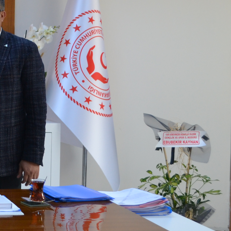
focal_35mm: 96
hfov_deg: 16.9
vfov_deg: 18.0
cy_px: 60
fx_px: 725
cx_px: -84
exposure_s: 1/60
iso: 400
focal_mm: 20
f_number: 3.8
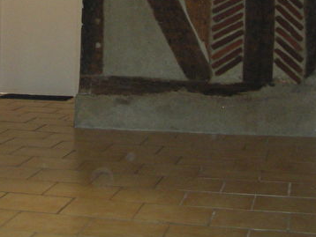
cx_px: 42
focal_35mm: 100
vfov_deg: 14.2
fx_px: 913
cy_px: -77
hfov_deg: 19.3
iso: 145
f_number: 3
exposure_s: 1/60.1
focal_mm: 5.8
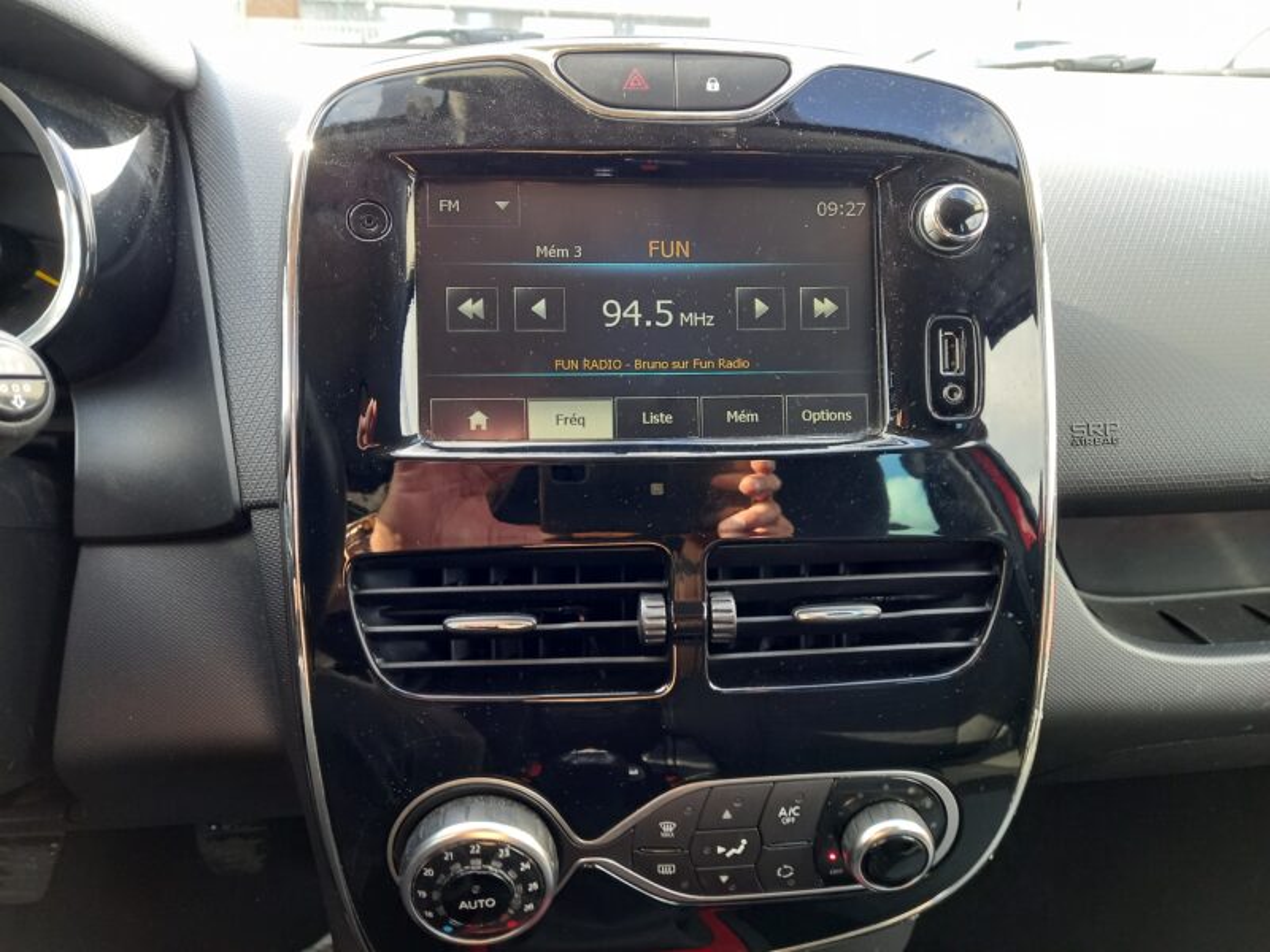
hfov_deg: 69.4
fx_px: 917
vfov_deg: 54.9
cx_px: 635
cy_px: 476
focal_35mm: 25
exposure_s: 1/33
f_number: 2
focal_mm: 4.6
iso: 160
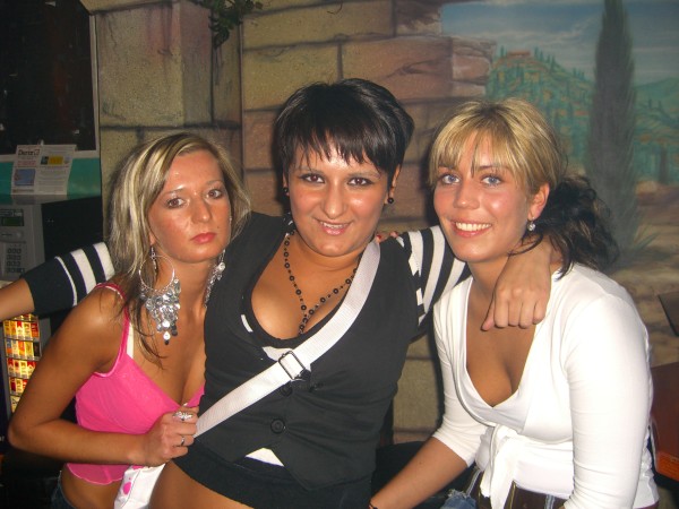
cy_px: 254
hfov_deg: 49.0
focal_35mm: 38
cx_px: 340
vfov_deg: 37.7
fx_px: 745
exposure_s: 1/60
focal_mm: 7.9
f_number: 2.8
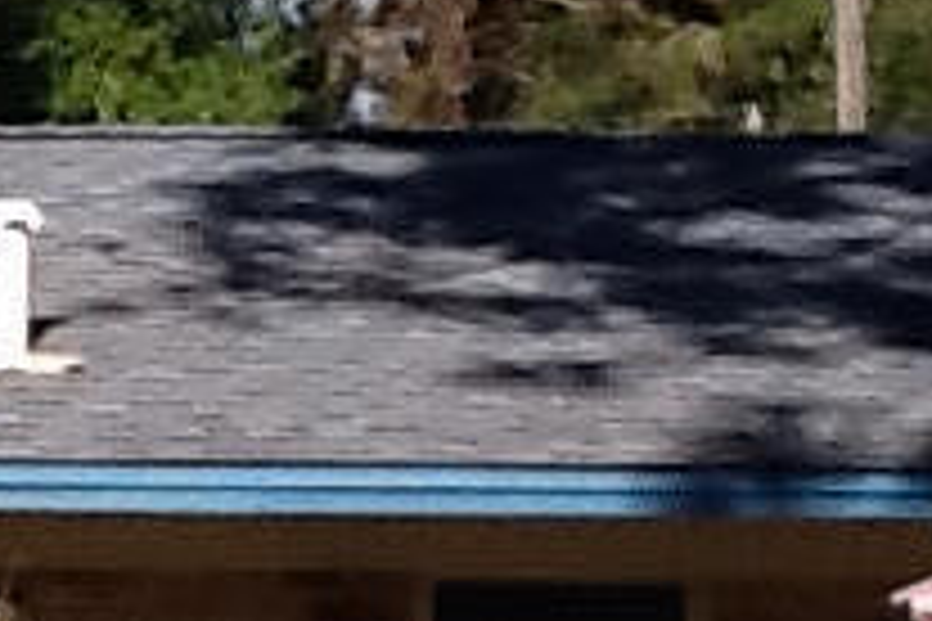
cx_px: -387
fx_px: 5488
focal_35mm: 212
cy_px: 472
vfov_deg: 6.5
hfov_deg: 9.5
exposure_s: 1/1274
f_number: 2.4
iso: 40
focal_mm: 2.03
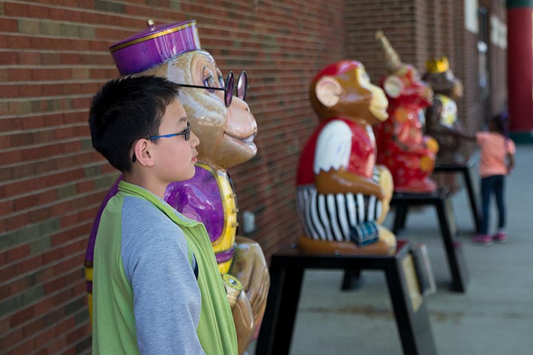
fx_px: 814
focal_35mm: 55
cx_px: 266
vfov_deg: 24.6
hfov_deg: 36.2
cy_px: 178
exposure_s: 1/1500
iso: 1250
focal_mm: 55
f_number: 4
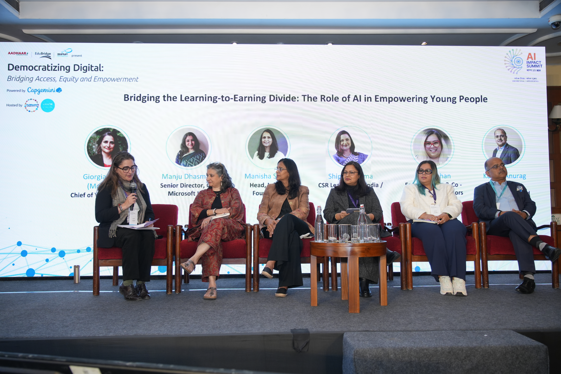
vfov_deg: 45.0
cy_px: 187
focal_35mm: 29
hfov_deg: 63.7
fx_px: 452
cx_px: 280
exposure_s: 1/160
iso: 800
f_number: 4
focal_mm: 29
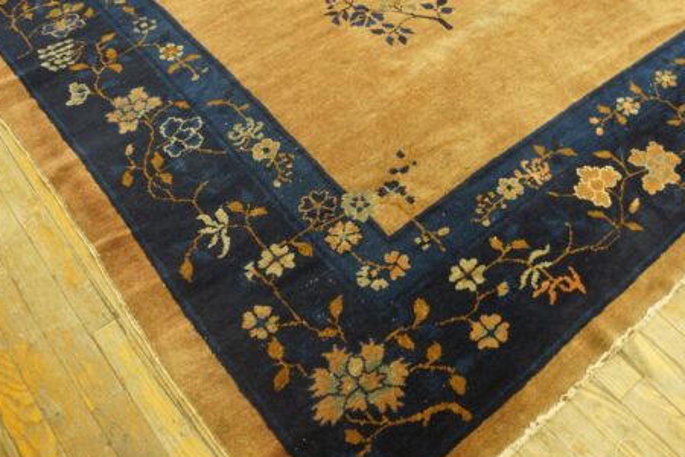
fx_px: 685
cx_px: 411
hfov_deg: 52.8
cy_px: 219
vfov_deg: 36.9
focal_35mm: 36
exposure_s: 1/60
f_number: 4
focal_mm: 18
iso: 1600
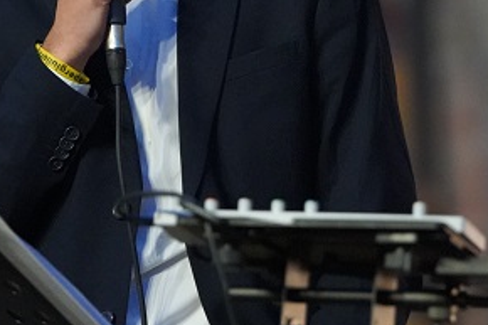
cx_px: 197
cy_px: -23
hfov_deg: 4.4
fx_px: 6327
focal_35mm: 467
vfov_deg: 2.9
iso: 12800
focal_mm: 169
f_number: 2.8
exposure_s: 1/200
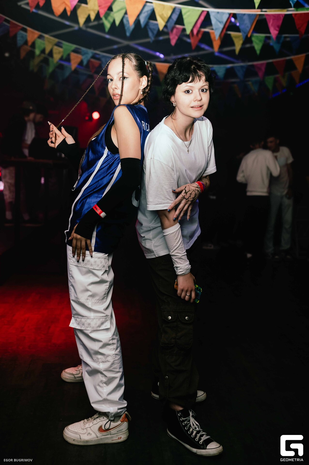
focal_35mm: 35
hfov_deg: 37.8
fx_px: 451
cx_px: 154
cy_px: 232
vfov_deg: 54.5
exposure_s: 1/200
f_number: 2.5
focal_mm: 35
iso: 400
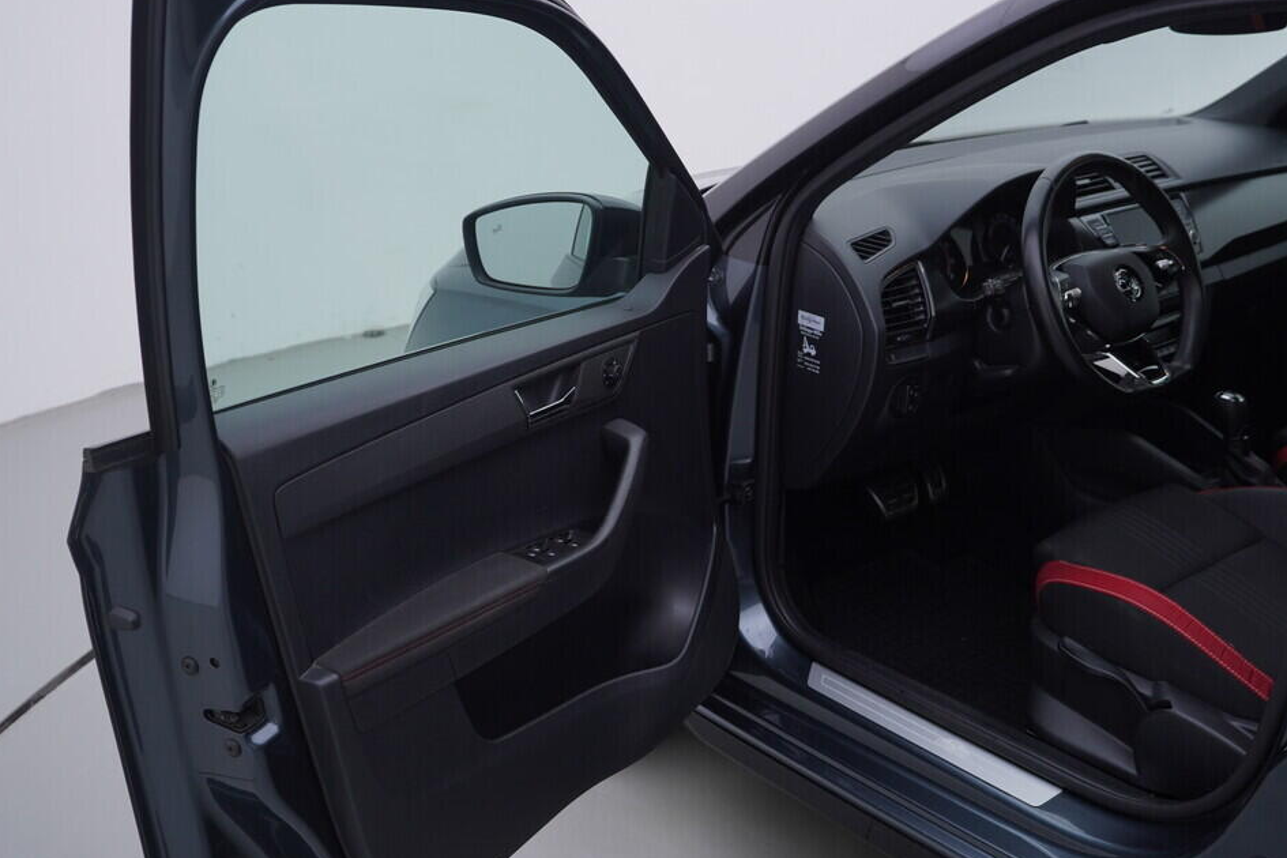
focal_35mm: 39
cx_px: 667
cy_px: 404
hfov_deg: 49.5
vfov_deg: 34.2
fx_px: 1394
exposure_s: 1/80
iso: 125
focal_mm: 24
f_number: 4
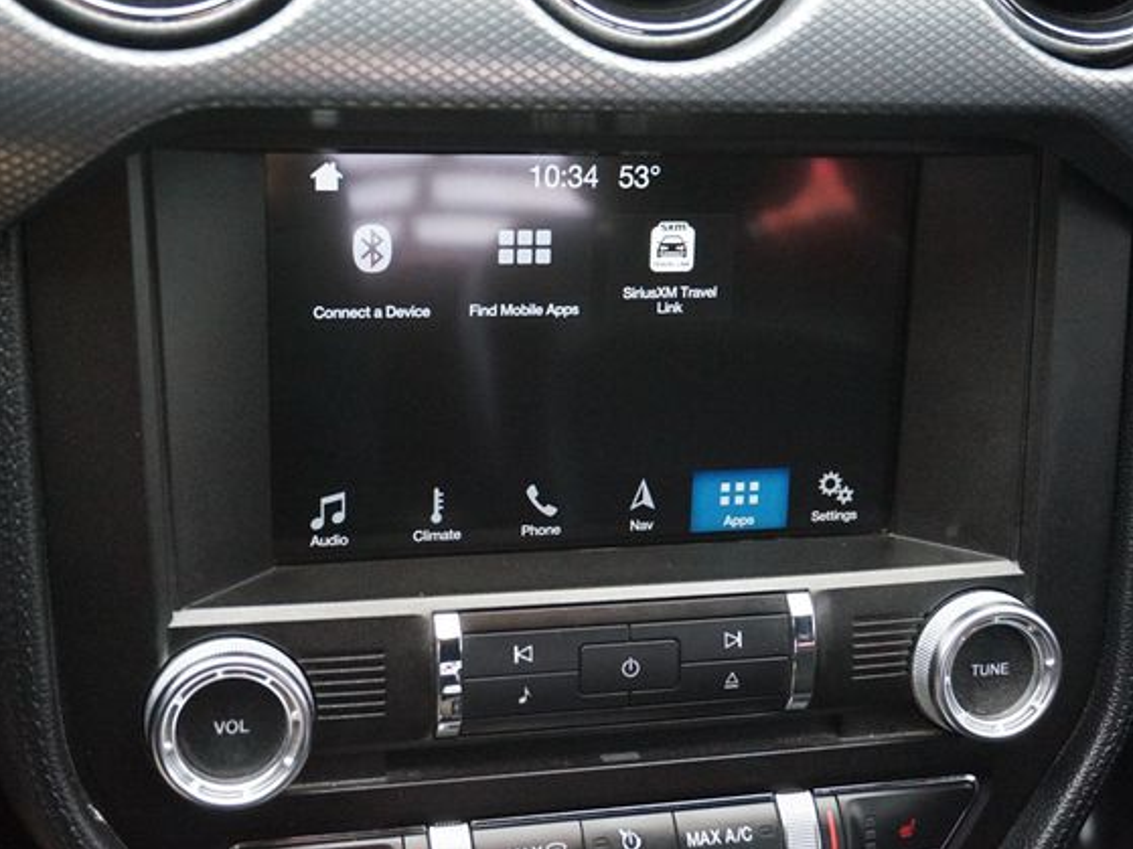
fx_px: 1458
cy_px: 423
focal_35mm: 45
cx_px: 551
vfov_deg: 32.5
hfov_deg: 42.5
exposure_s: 1/160
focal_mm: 27
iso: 3200
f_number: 4.5
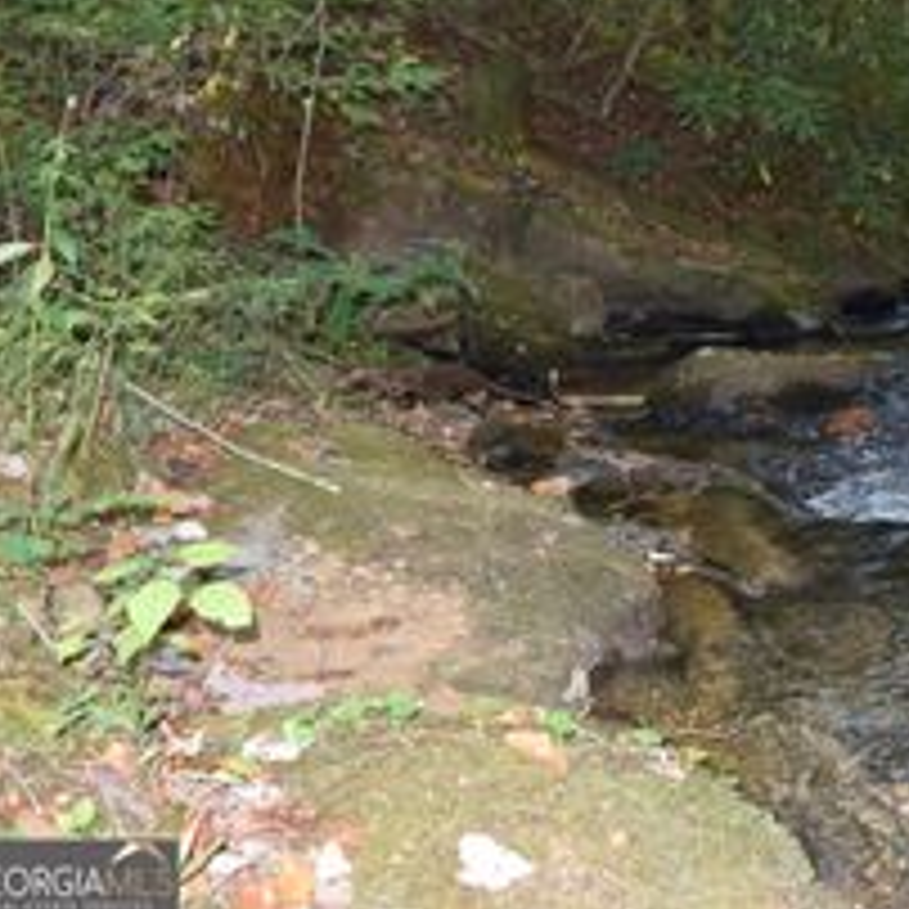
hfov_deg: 24.8
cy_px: 164
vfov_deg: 26.7
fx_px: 1872
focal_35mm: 63
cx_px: 1080
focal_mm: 20
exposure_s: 1/100
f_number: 5.6
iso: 800
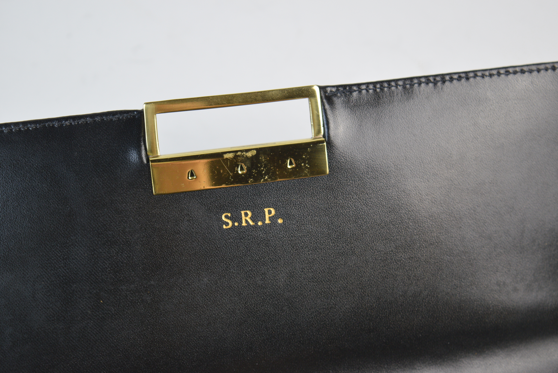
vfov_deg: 18.2
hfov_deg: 27.0
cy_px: 186
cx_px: 279
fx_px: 1163
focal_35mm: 75
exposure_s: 1/80
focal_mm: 50
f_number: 5.6
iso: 400
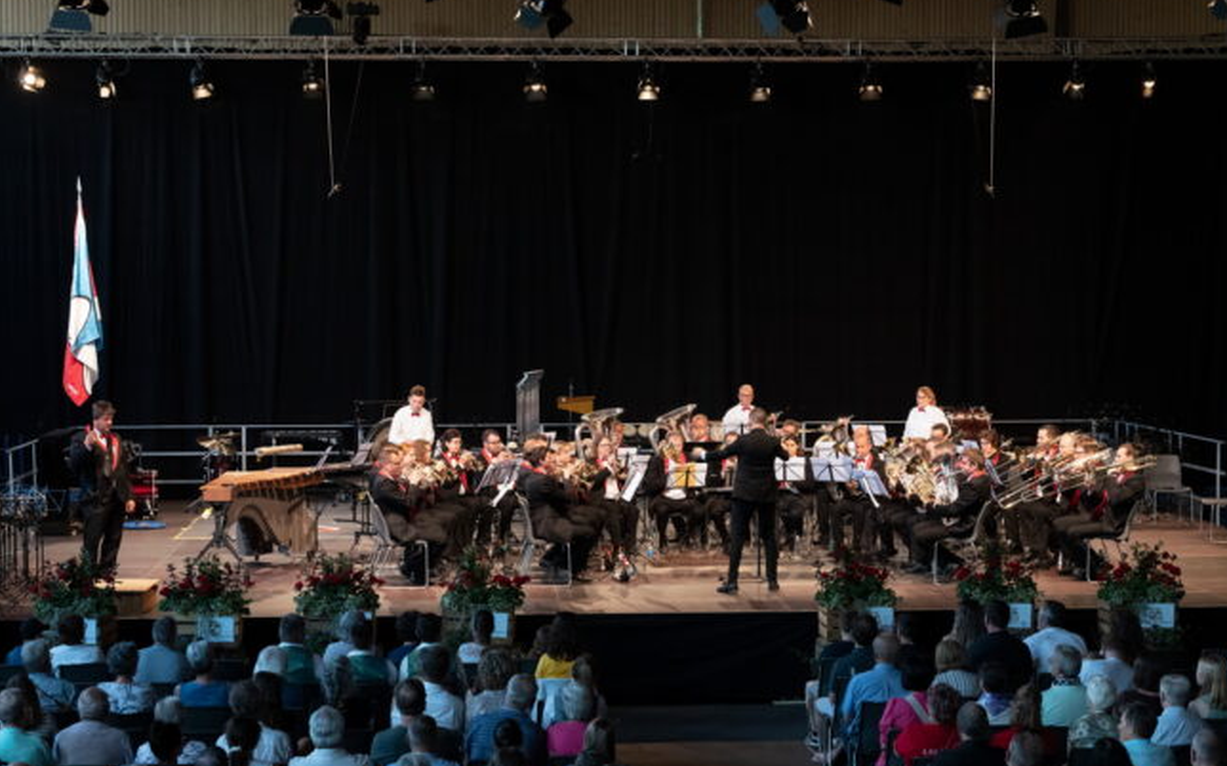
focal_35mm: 72
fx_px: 2407
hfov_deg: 28.6
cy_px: 384
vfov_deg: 18.1
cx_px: 617
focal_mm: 70
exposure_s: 1/125
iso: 4000
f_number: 8
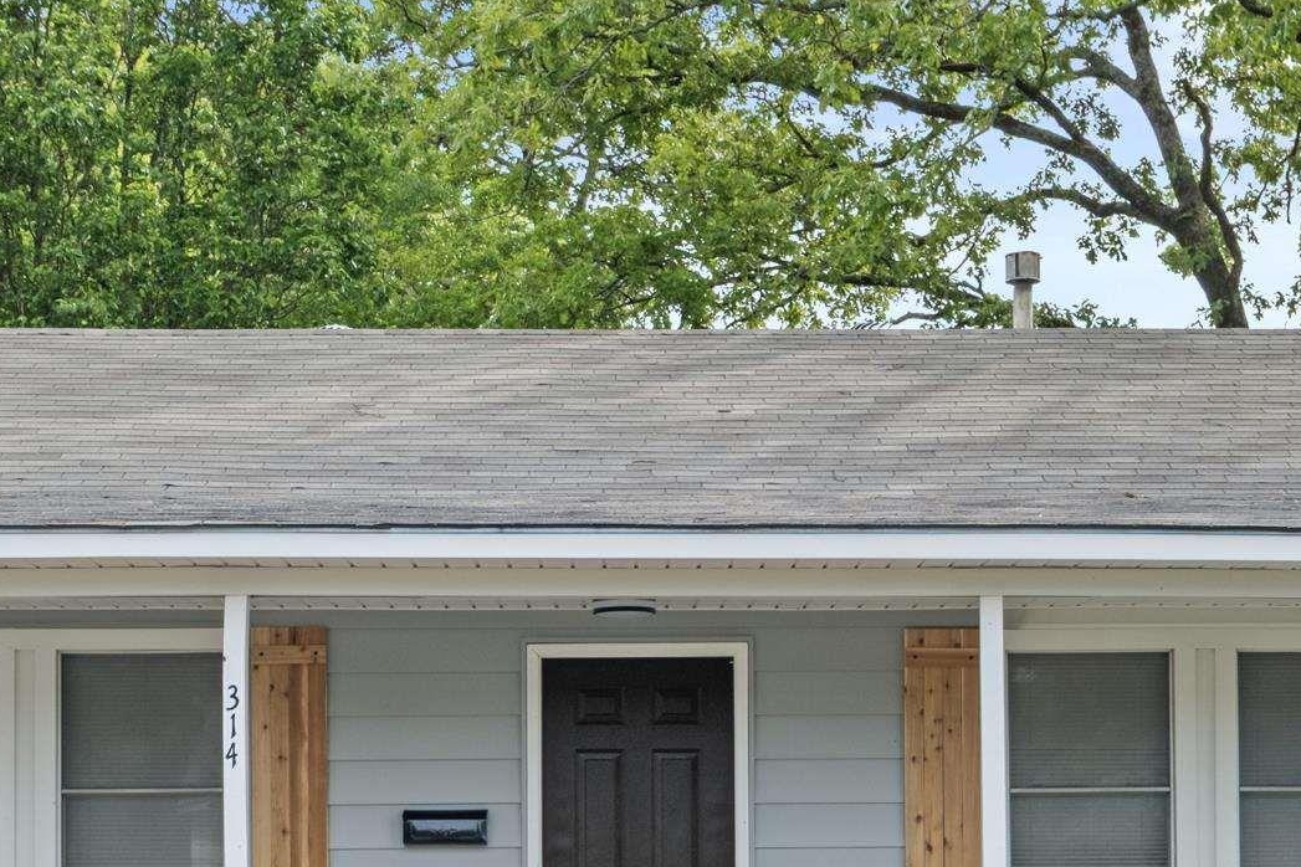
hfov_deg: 23.6
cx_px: 690
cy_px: 812
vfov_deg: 15.7
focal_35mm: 86
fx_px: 3108
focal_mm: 24
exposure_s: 1/60
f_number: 8
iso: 200
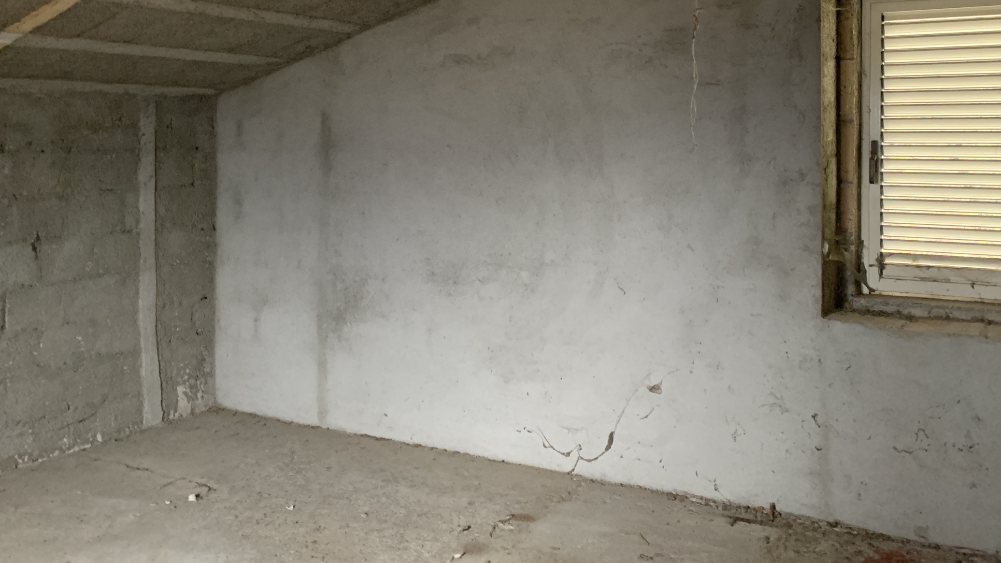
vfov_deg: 33.2
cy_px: 156
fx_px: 929
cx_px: 556
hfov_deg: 56.5
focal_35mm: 35
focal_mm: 4.25
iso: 500
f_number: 1.8
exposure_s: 1/25
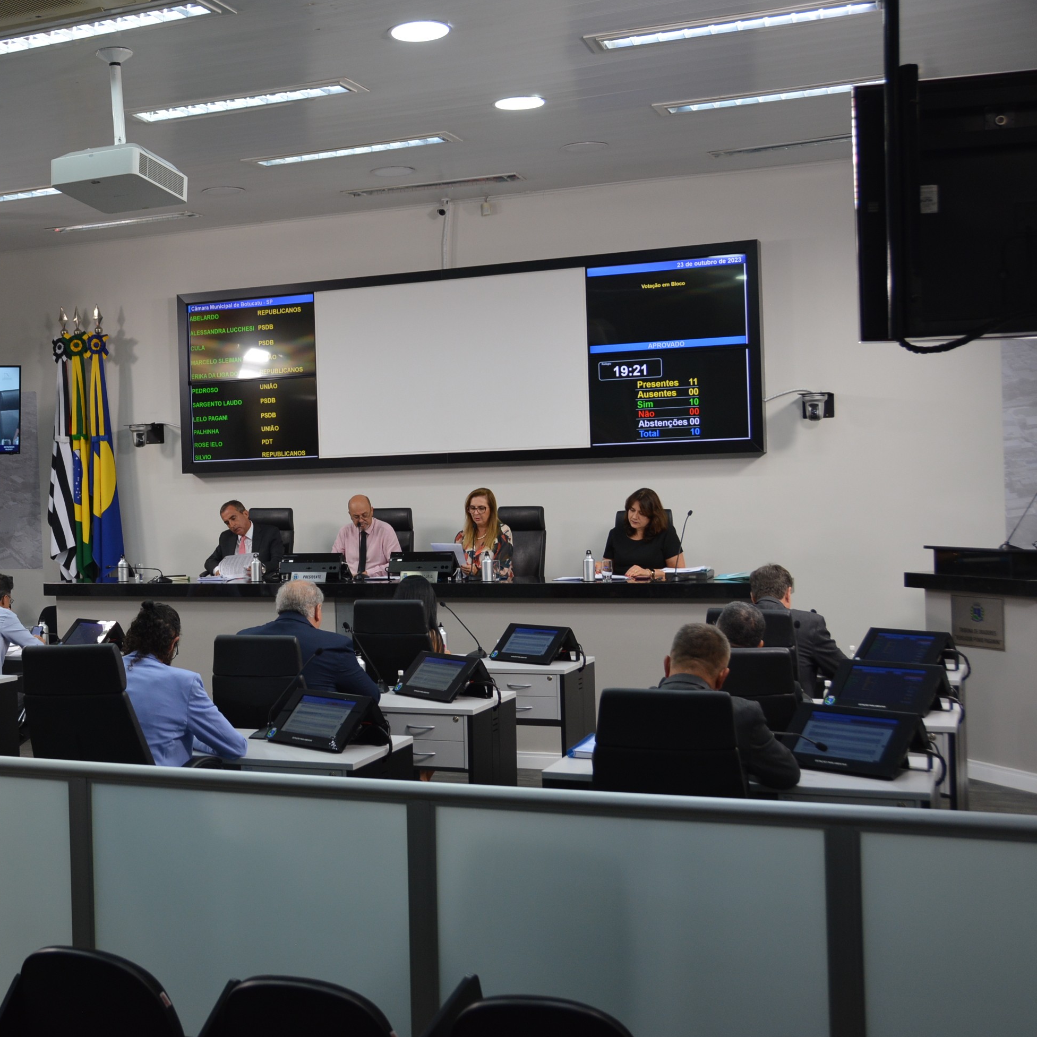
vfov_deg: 39.2
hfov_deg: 38.1
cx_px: 252
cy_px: 509
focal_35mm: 43
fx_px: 1457
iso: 400
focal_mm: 22
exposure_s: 1/80
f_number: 4.5
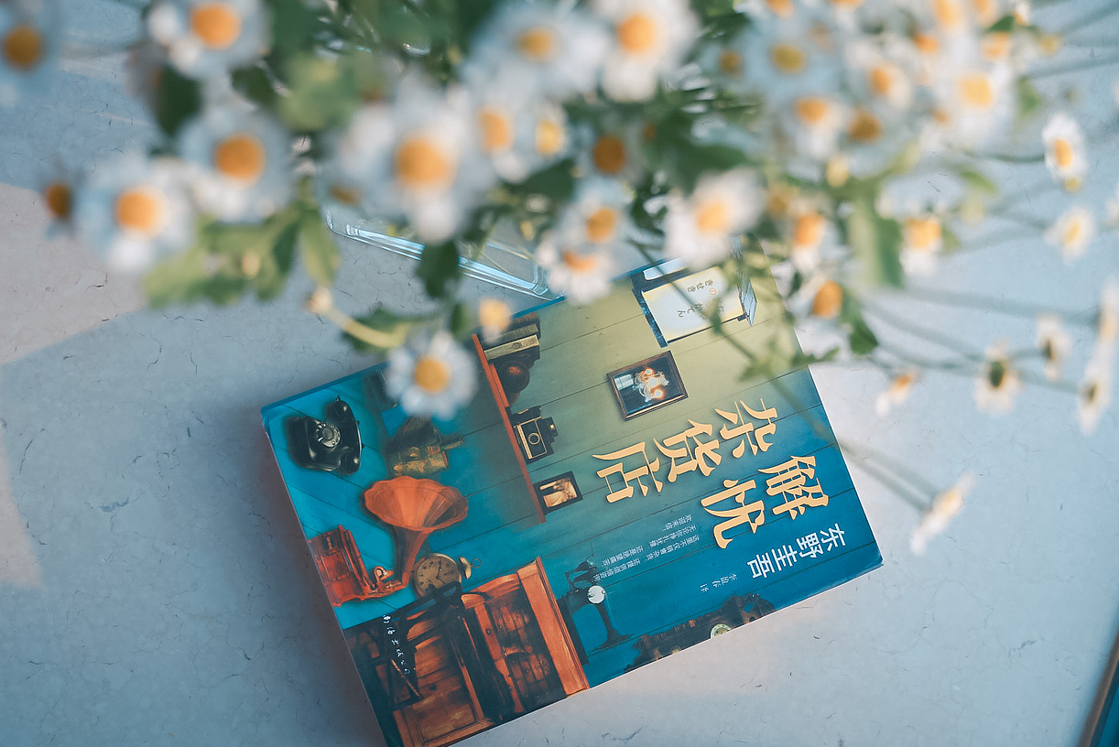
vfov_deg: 30.5
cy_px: 384
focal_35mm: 44
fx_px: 1368
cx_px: 576
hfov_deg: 44.5
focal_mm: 28
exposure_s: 1/200
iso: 100
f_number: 2.8
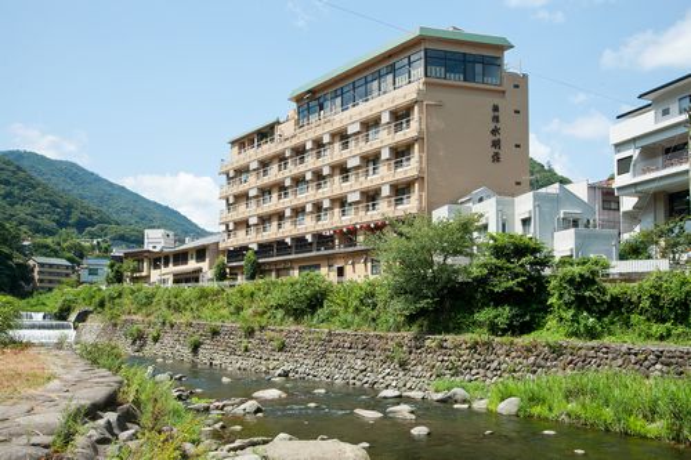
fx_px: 652
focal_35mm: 34
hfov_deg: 55.8
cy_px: 230
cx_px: 346
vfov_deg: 38.9
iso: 200
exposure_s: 1/60
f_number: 18
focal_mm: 34
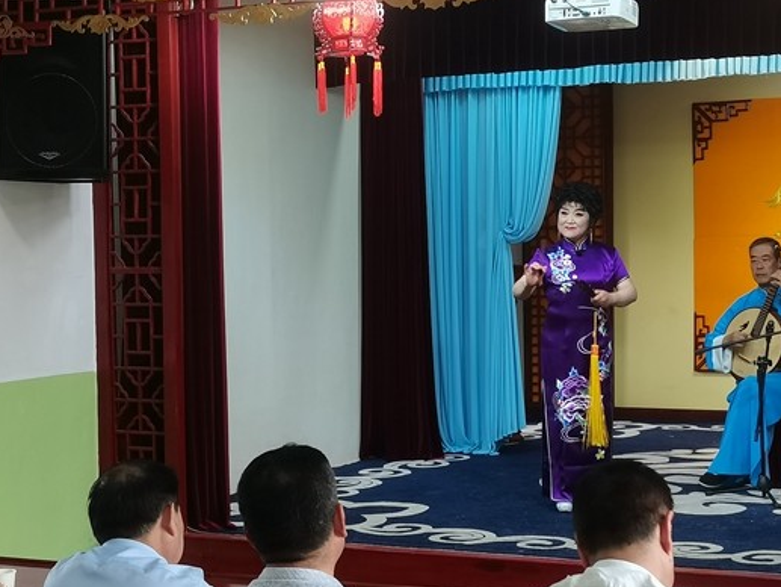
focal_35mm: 68
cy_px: 335
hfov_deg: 28.5
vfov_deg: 21.6
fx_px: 1535
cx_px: 459
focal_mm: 5.58
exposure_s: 1/50
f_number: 1.8
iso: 125
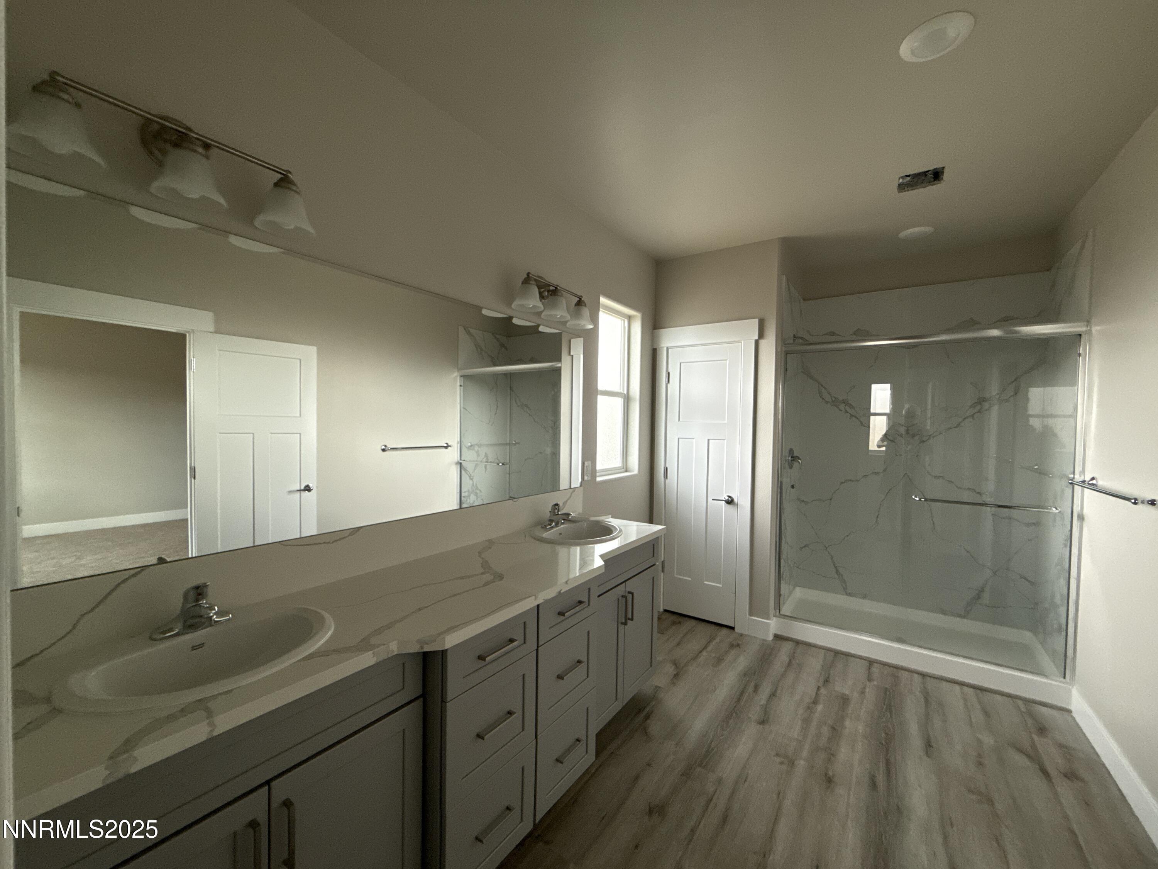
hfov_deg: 102.1
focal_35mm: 14
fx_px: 468
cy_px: 434
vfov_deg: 85.7
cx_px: 579
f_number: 2.2
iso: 250
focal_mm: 2.22
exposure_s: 1/99
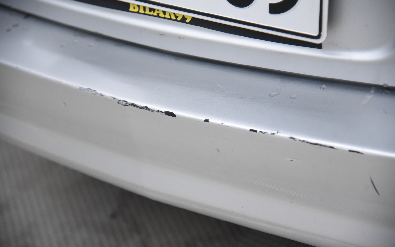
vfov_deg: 15.0
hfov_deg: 23.8
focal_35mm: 87
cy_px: 116
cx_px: 197
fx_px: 936
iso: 4000
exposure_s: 1/250
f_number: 4
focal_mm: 85
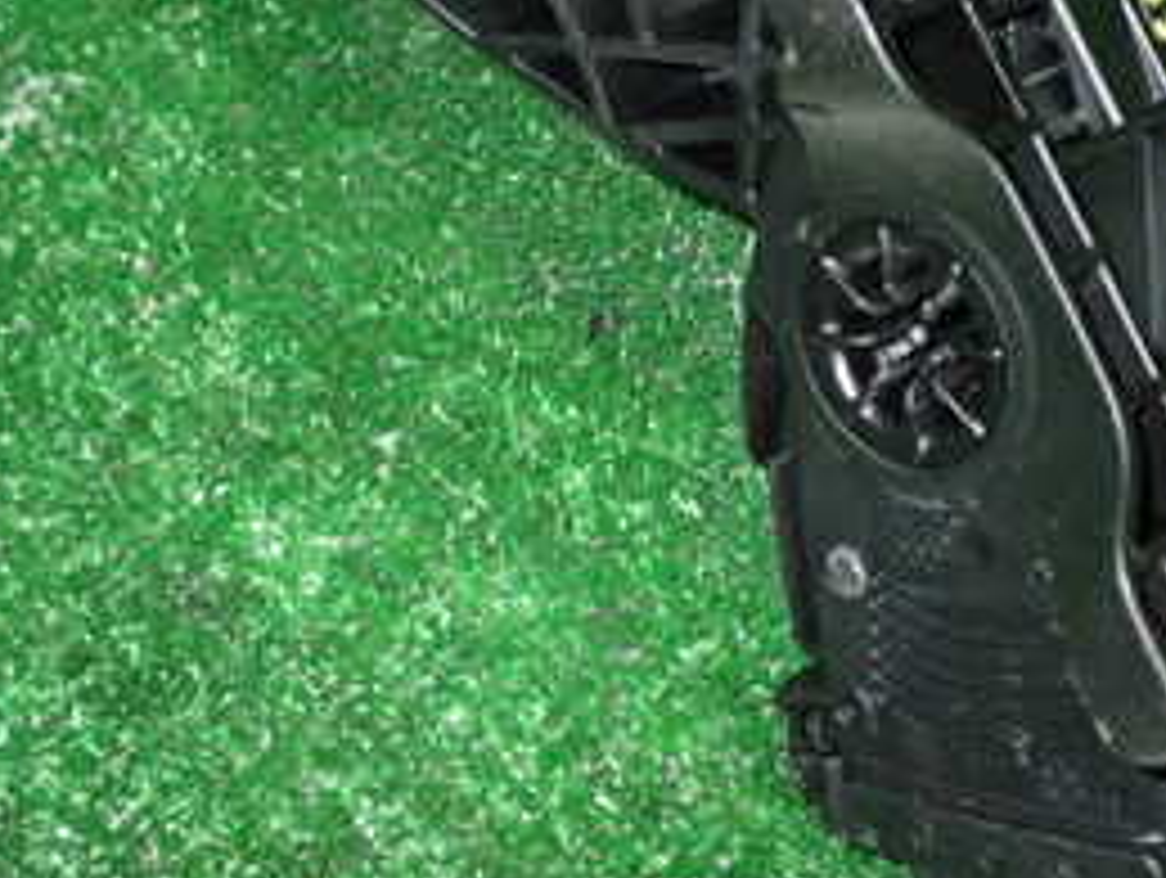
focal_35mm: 74
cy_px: 144
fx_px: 2496
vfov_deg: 19.7
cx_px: 716
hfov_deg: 26.2
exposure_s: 1/30
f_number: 7.1
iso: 800
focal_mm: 5.79
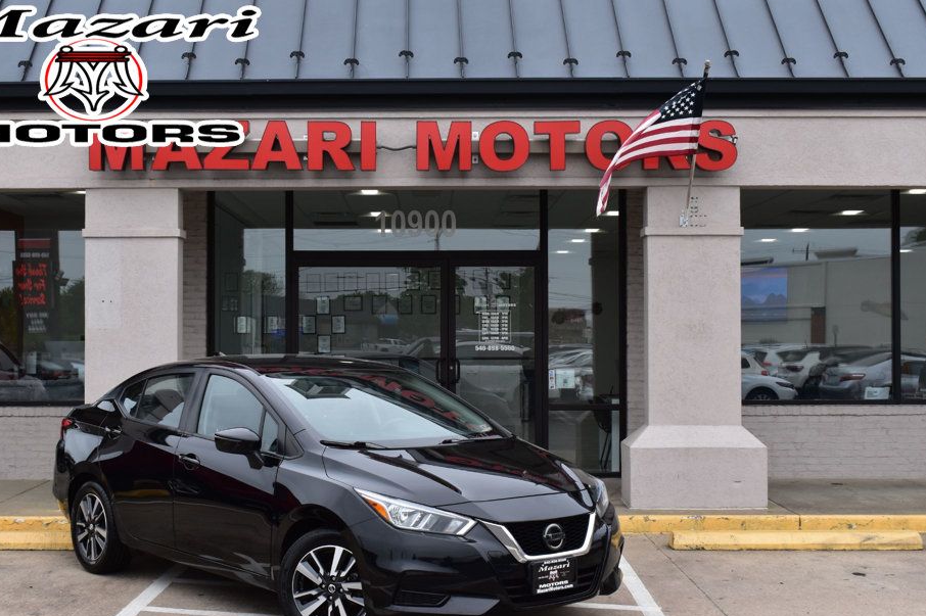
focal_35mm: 53
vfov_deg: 25.7
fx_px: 1351
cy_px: 332
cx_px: 418
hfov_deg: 37.8
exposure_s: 1/200
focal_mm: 31
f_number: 10
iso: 400
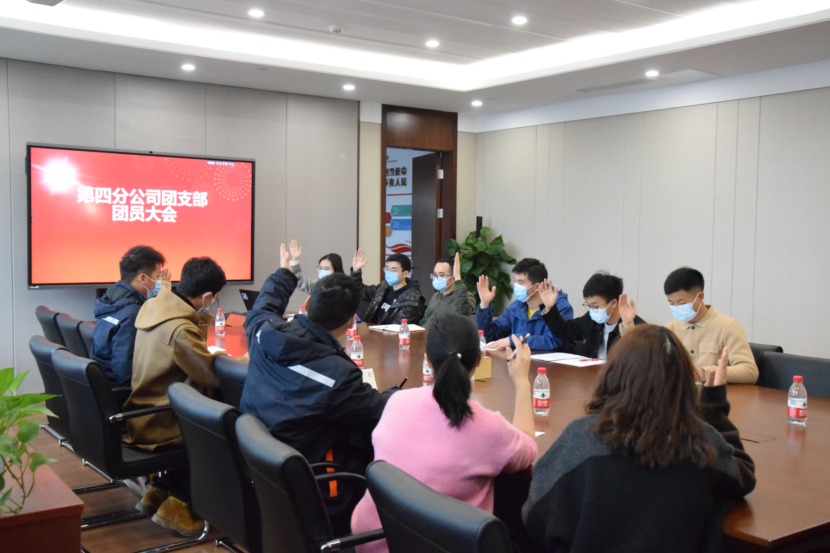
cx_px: 415
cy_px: 276
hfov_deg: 51.3
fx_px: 865
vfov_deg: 35.5
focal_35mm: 38
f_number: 6.3
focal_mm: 25
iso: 8000
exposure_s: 1/160
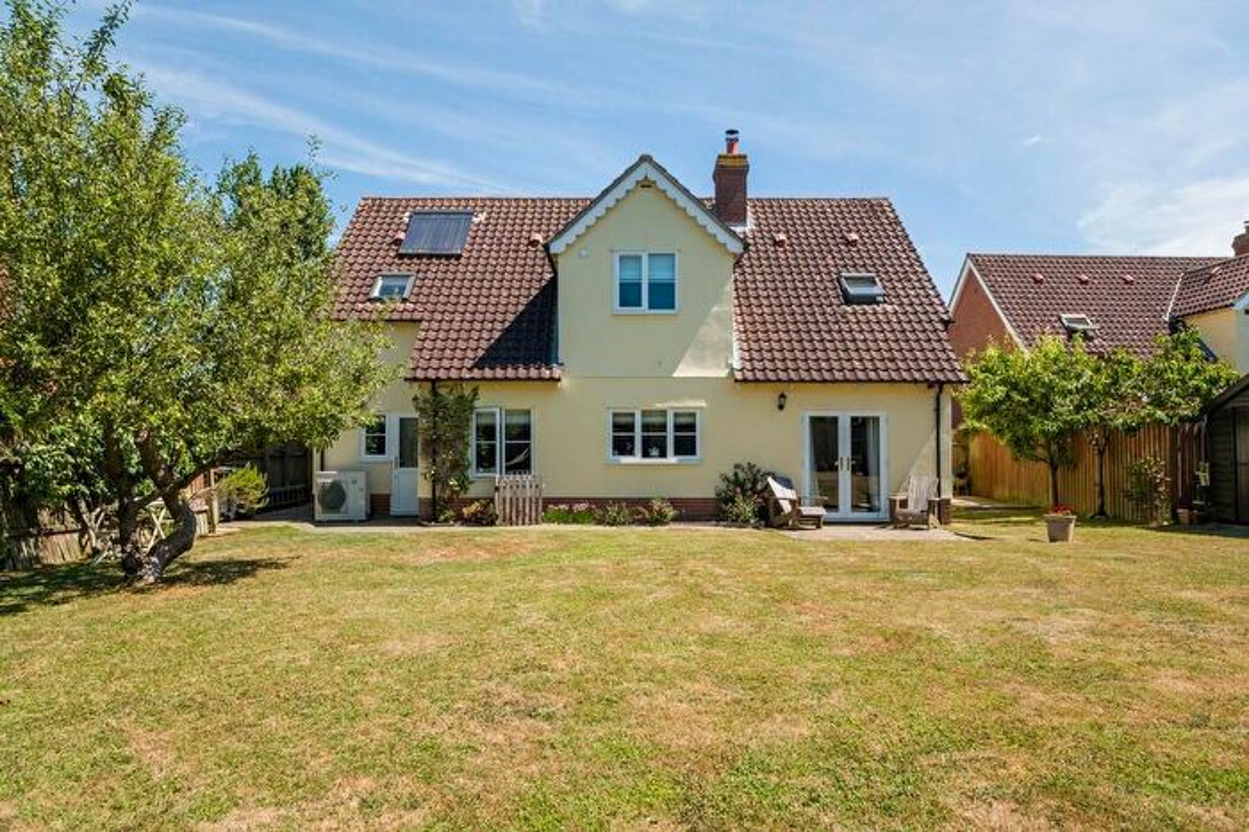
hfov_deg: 78.6
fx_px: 763
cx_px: 624
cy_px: 416
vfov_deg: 57.2
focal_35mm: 22
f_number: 9
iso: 160
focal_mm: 14.9
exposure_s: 1/200
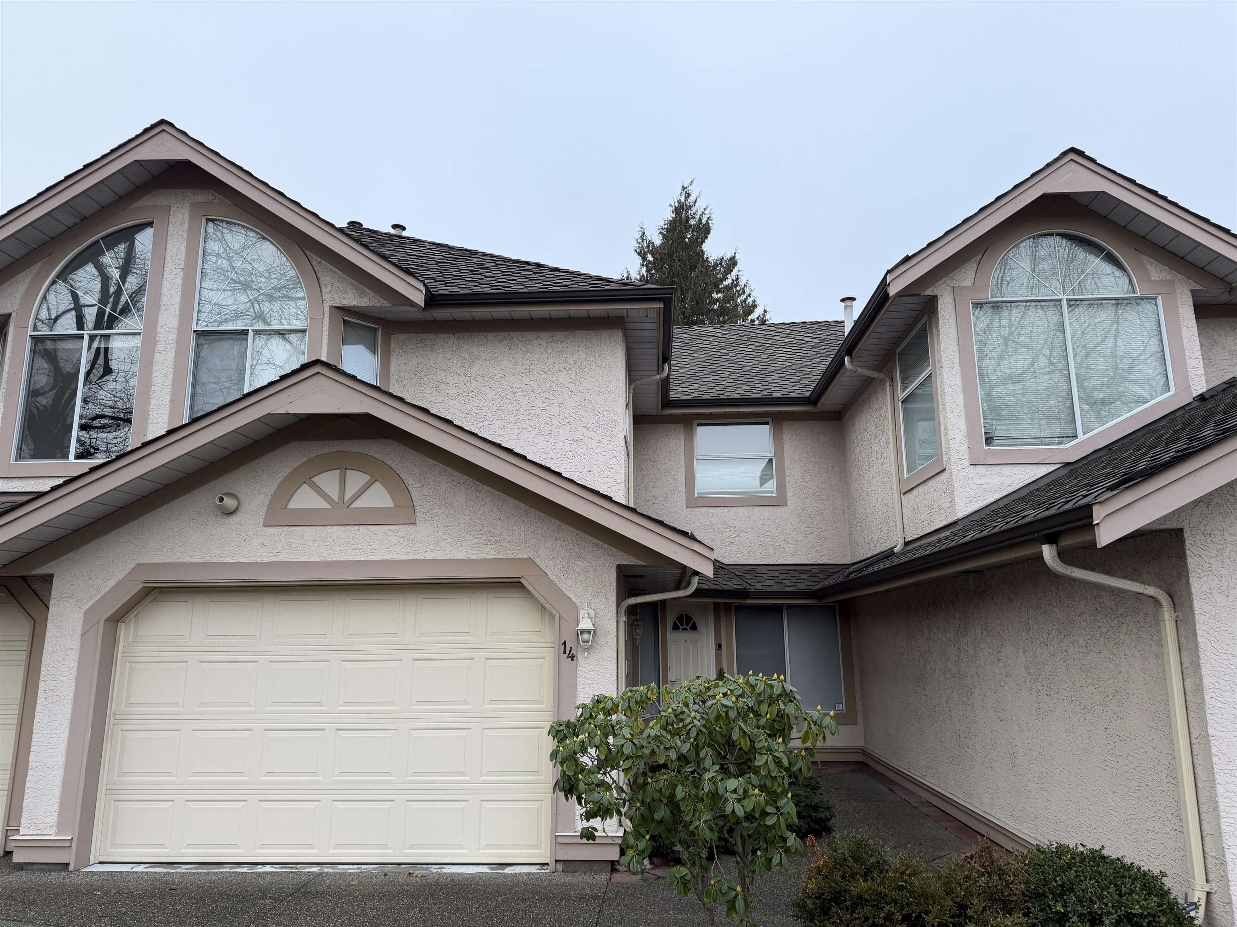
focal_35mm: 24
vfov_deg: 56.8
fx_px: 858
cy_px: 464
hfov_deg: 71.6
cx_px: 618
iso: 80
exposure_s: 1/643
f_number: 1.78
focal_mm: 6.76
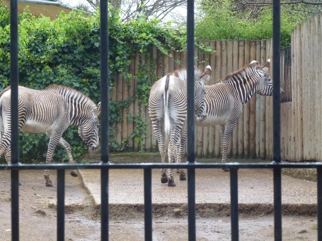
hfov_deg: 16.3
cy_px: 120
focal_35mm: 121
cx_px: 161
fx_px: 1126
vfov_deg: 12.2
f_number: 5.1
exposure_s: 1/160
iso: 640
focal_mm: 21.7
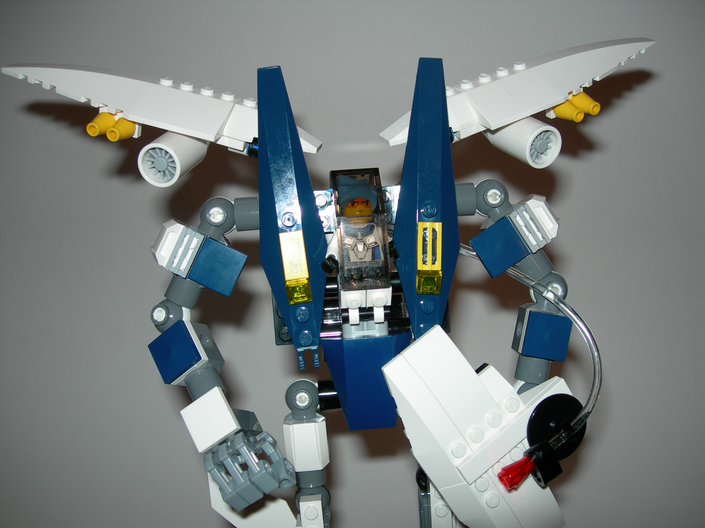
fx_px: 774
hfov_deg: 49.0
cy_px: 264
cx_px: 352
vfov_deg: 37.7
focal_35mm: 38
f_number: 2.8
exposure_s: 1/60.1
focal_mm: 7.8
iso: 50
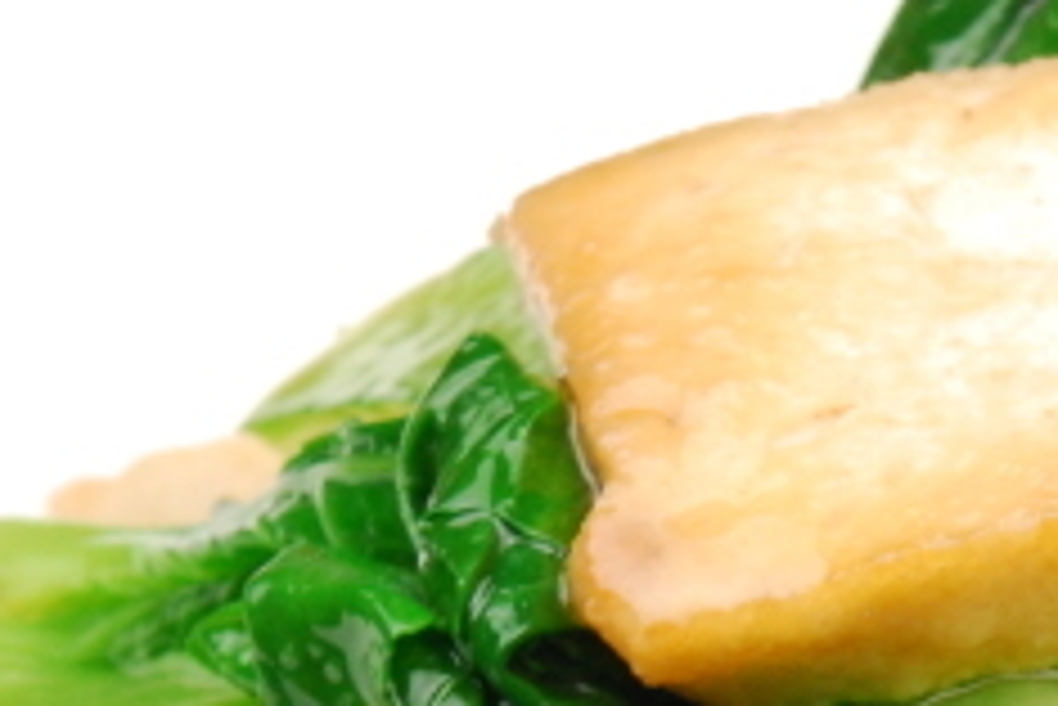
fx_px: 11527
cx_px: 1198
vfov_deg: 3.5
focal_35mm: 392
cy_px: 1302
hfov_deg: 5.2
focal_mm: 60
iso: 400
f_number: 14
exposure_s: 1/125
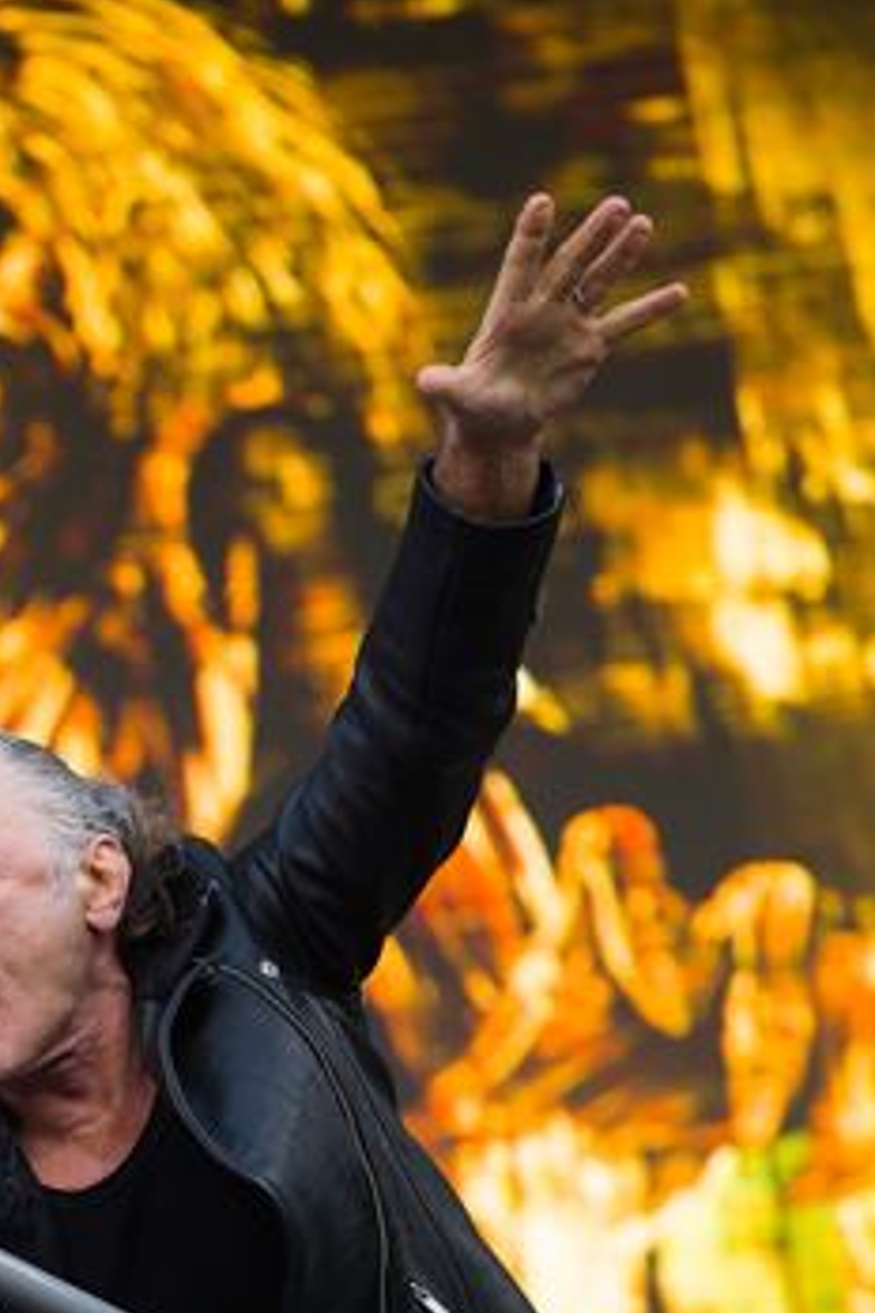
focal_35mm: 145
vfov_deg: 14.0
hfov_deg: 9.4
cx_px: -19
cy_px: 1207
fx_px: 5286
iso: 800
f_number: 2.8
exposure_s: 1/1000
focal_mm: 70
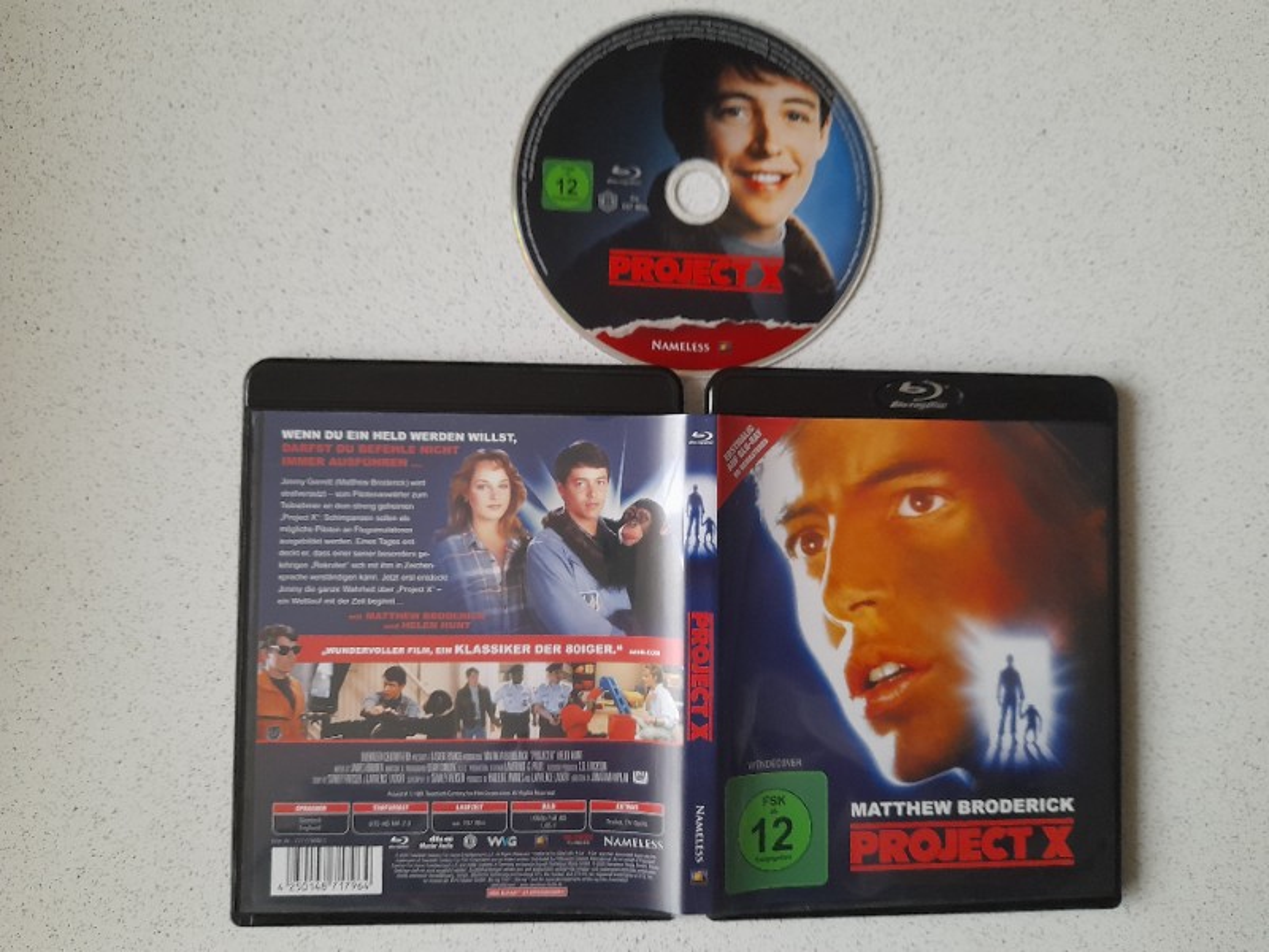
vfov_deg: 54.9
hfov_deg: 69.4
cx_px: 634
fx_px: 916
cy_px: 476
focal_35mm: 25
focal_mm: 4.6
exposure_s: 1/40
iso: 320
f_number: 2
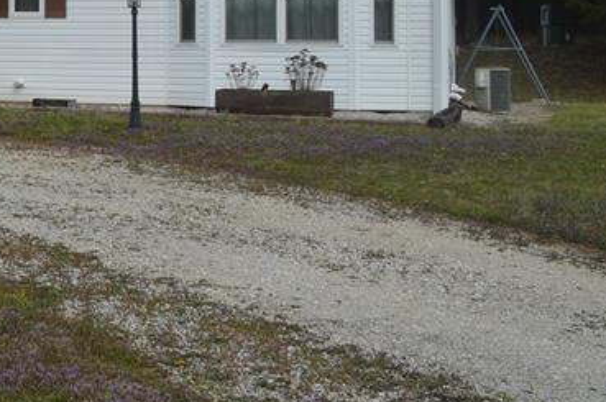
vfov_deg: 17.6
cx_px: -210
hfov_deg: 23.5
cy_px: -30
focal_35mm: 75
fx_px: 1261
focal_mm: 18
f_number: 9
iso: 100
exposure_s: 1/320
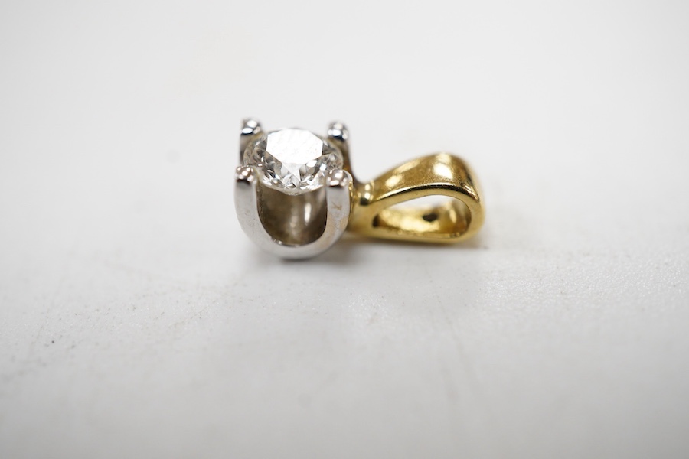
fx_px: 861
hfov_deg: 43.6
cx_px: 344
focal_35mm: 45
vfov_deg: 29.9
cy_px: 230
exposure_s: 1/125
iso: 1250
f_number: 10
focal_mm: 30
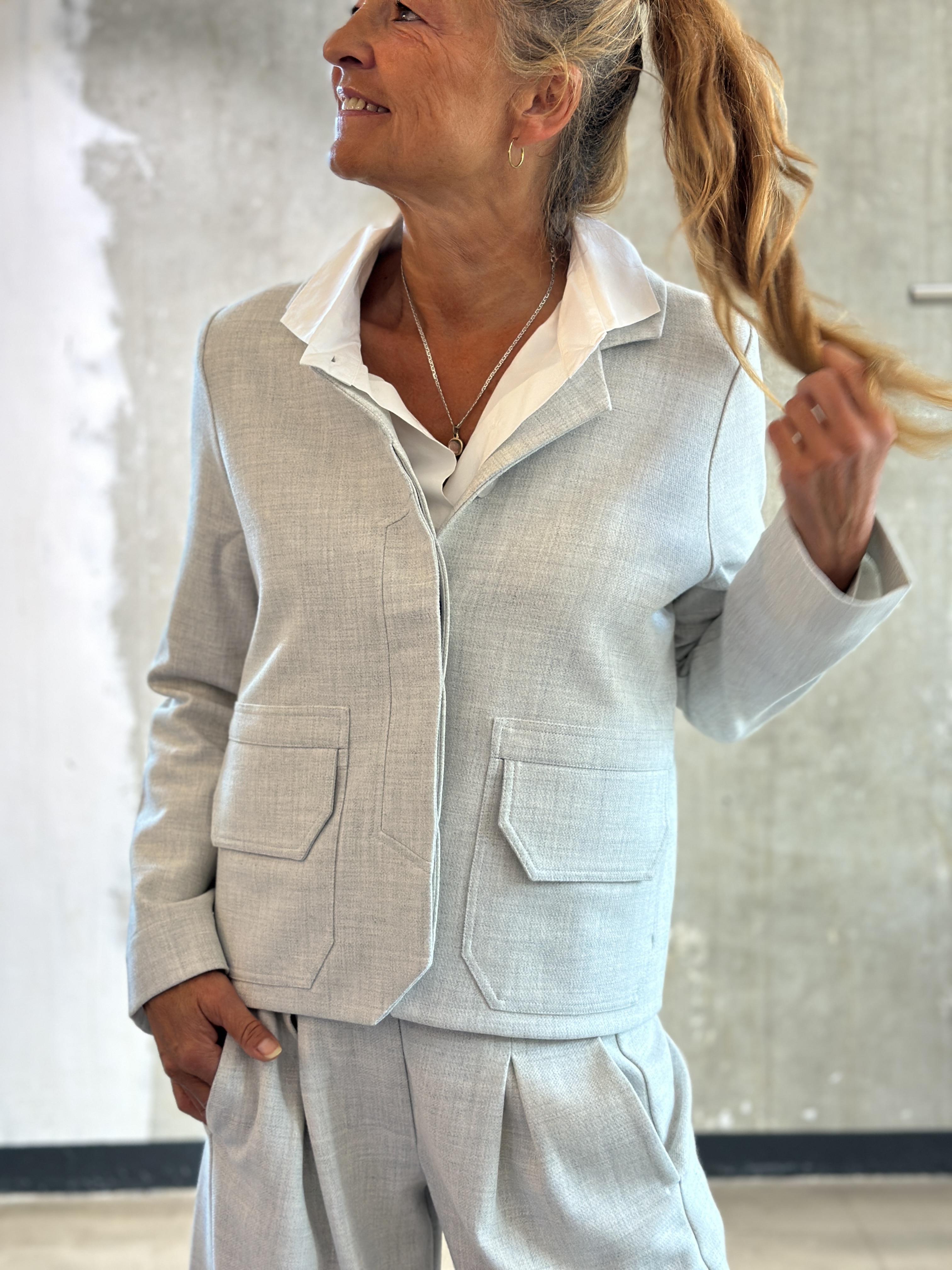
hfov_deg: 30.3
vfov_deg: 39.7
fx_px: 1760
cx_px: 476
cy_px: 635
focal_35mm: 48
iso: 100
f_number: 1.78
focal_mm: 6.86
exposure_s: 1/100
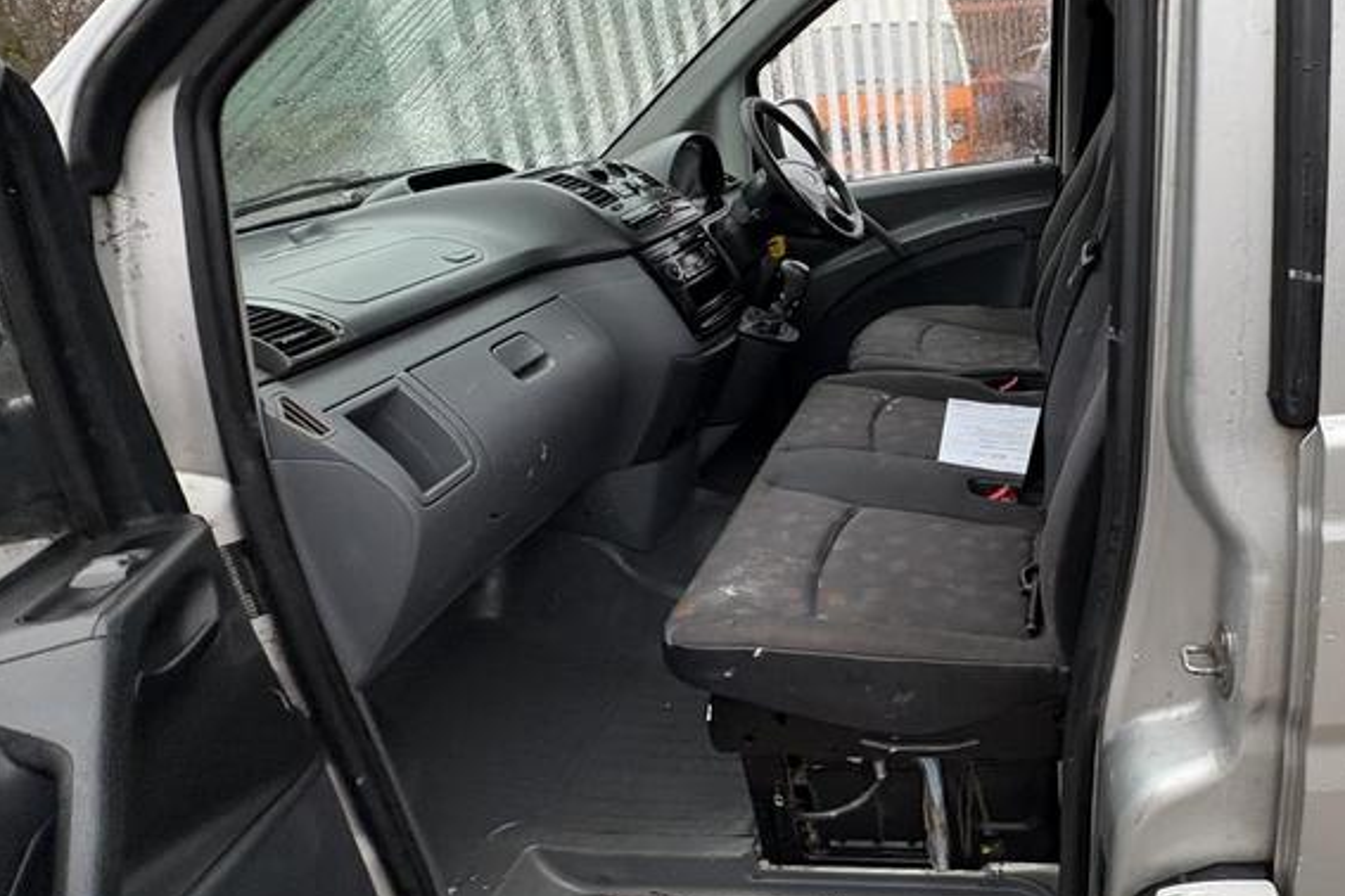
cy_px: 398
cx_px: 942
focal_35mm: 23
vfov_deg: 55.0
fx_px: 859
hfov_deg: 72.8
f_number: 2.2
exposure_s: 1/99
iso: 200
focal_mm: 2.22
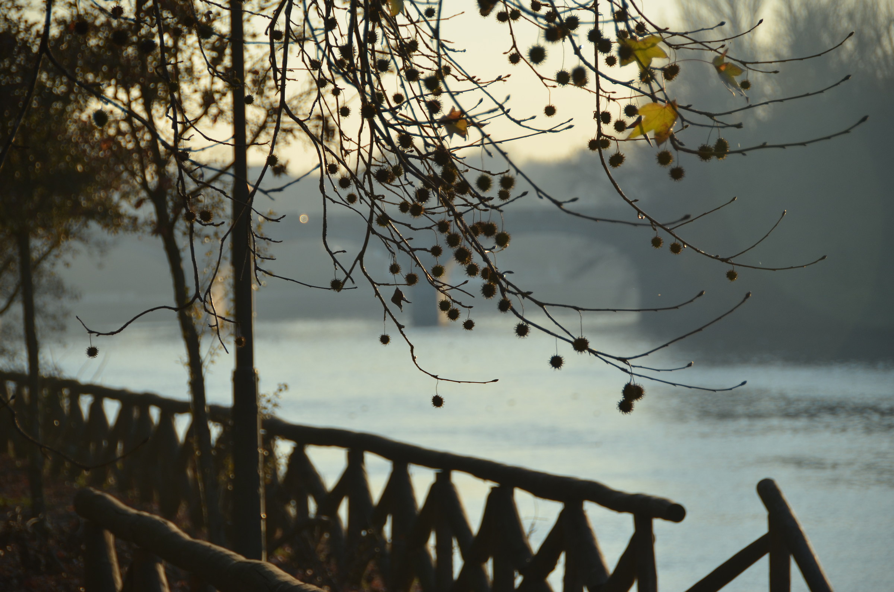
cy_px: 296
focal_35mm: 202
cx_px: 447
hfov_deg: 10.2
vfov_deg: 6.8
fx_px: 5018
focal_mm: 135
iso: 200
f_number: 5.6
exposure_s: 1/640
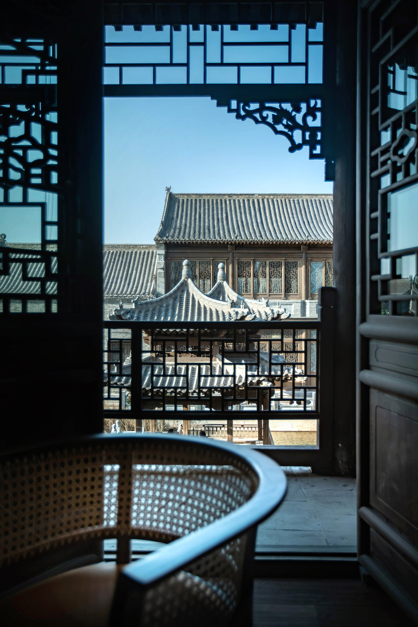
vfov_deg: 67.4
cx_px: 209
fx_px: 470
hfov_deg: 47.9
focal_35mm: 27
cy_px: 314
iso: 250
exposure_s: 1/1500
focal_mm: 27
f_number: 2.8
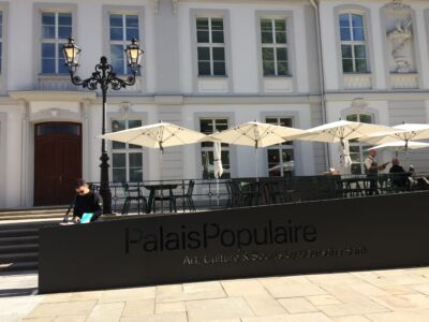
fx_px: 359
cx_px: 214
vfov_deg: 48.2
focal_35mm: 29
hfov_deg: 61.7
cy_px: 161
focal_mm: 4.15
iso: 32
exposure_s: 1/1014
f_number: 2.2
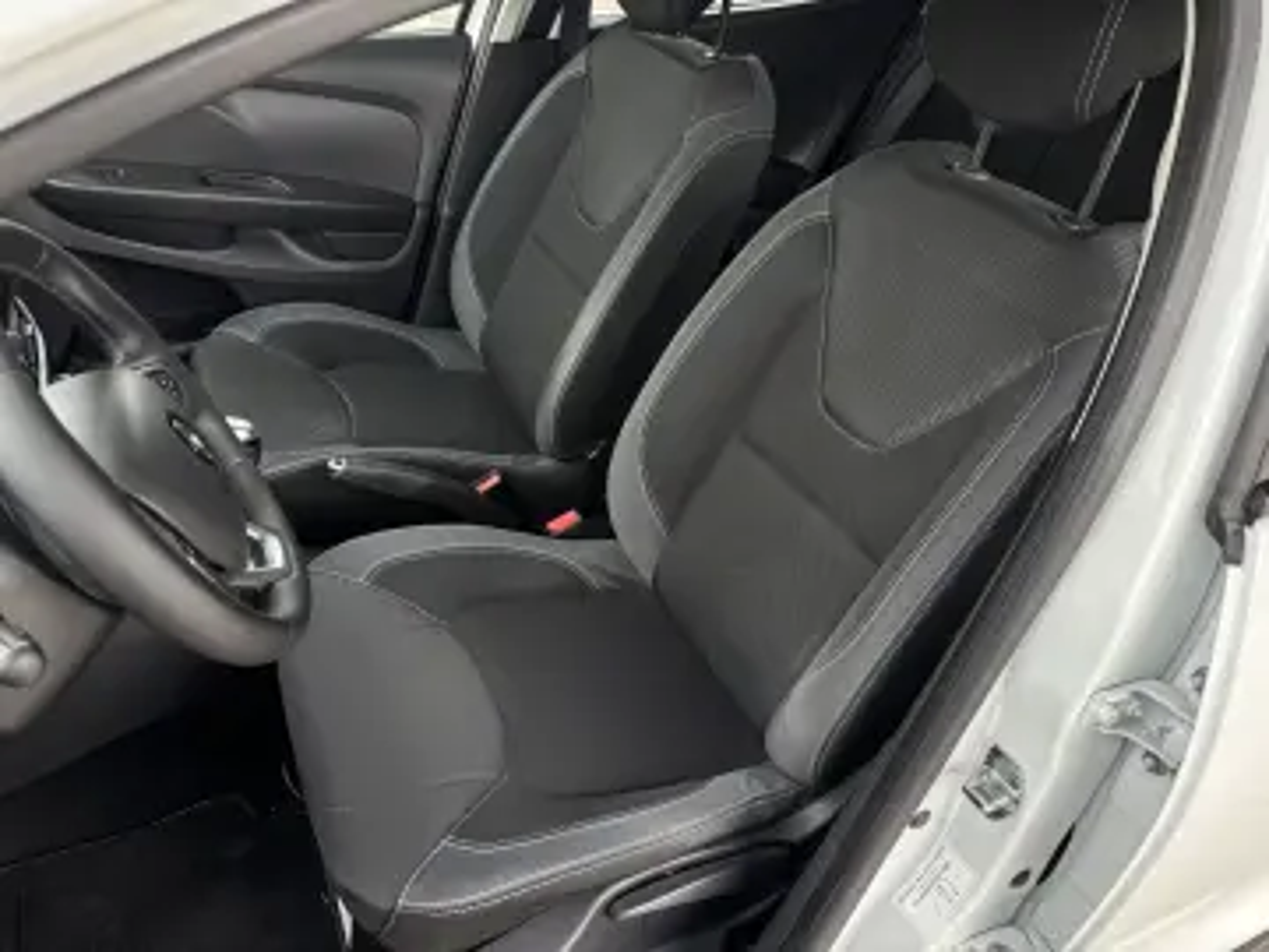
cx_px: 634
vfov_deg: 53.1
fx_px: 953
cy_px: 476
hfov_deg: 67.3
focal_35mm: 26
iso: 100
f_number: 1.6
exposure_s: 1/121
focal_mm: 5.96
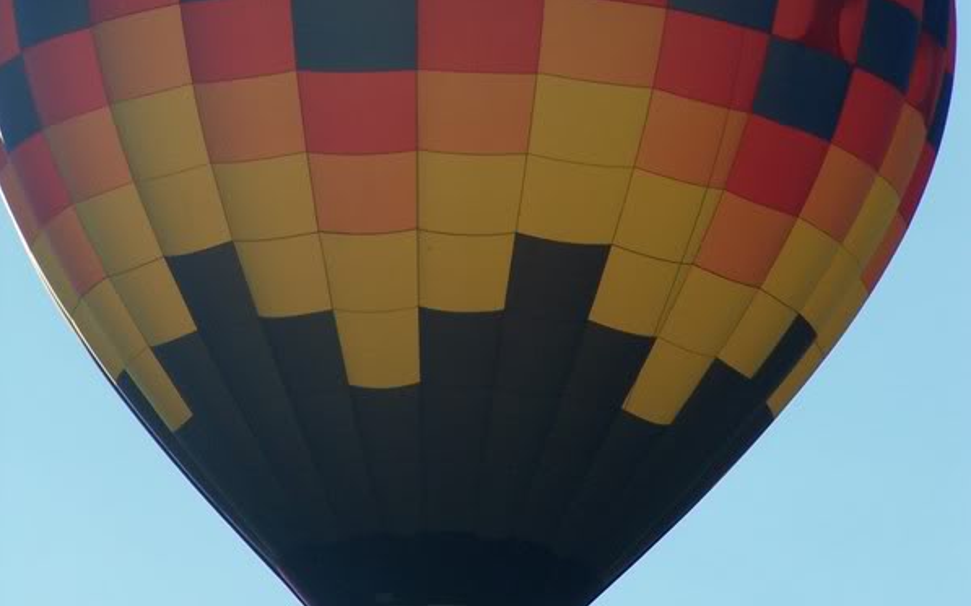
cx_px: 486
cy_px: 229
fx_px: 10822
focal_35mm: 409
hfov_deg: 5.1
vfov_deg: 3.2
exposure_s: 1/500
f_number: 7.1
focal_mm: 47.7
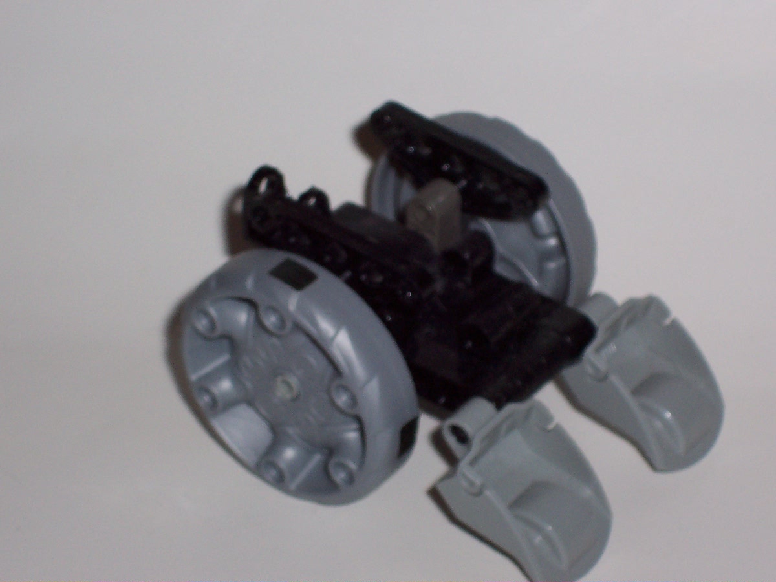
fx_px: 2488
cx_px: 388
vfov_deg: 13.3
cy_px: 291
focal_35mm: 111
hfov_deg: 17.7
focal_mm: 16.8
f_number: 4.8
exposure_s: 1/90
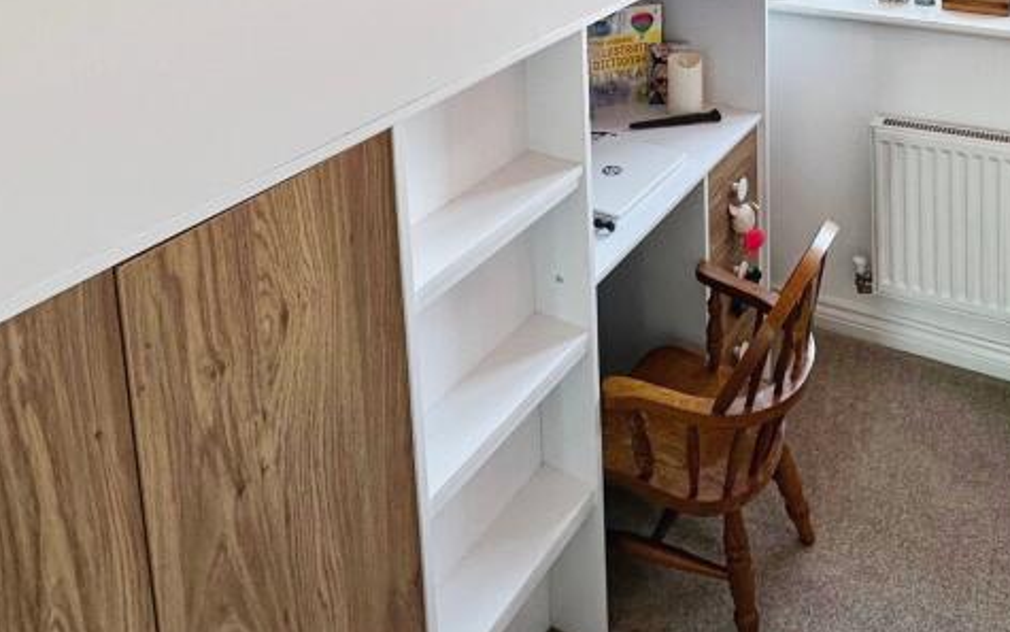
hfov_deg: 59.2
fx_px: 881
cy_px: -26
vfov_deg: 35.1
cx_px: 597
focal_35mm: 32
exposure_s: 1/99
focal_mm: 2.22
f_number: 2.2
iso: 80
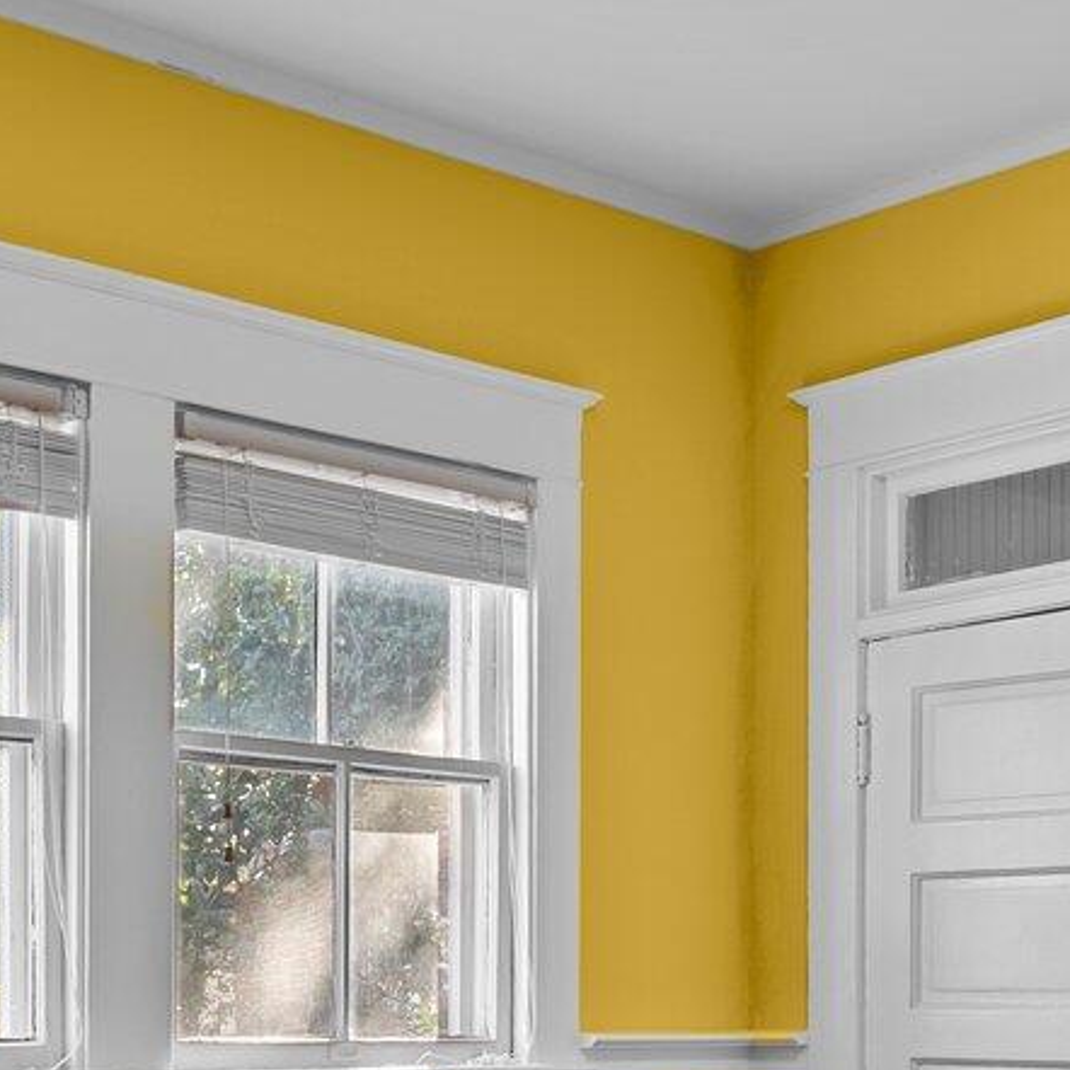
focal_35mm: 67
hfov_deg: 25.6
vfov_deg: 24.6
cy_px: 1047
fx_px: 2343
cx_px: 380
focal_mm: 17
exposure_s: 1/6
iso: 800
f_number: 5
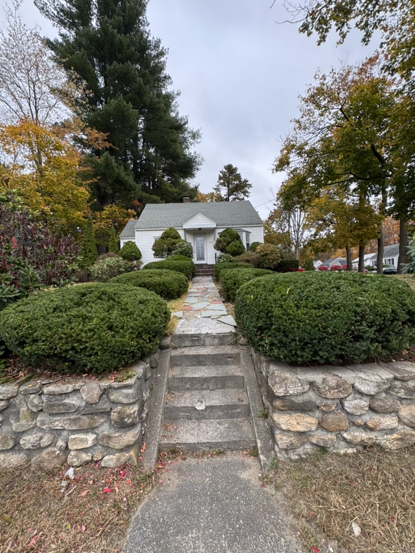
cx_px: 208
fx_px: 224
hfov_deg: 85.7
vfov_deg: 102.1
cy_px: 276
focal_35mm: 14
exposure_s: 1/298
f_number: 2.2
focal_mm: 2.22
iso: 40
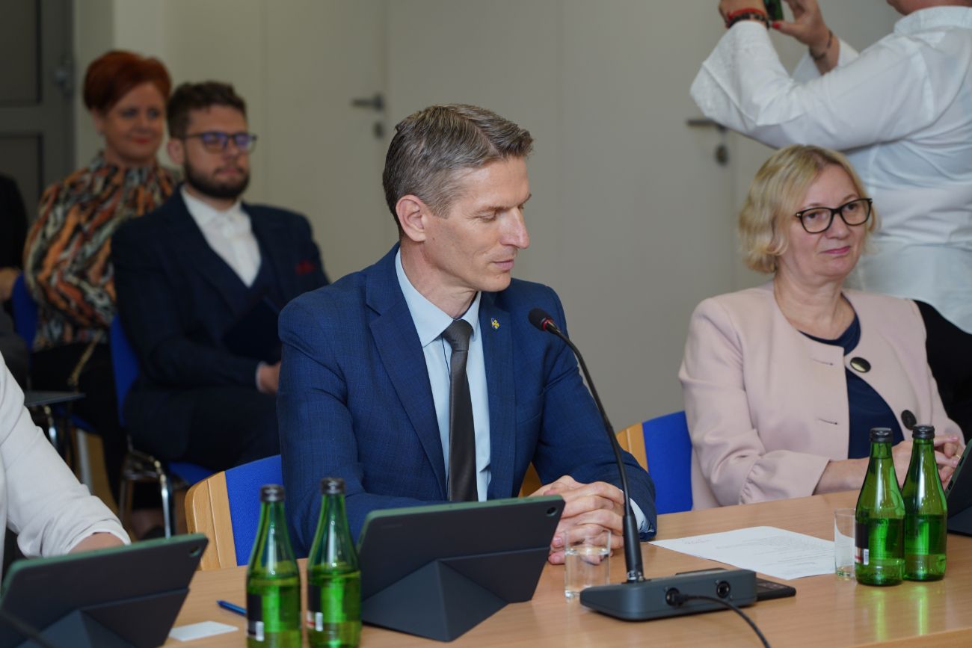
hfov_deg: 19.5
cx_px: 486
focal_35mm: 105
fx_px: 2835
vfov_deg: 13.0
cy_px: 324
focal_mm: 105
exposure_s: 1/100
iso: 200
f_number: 4
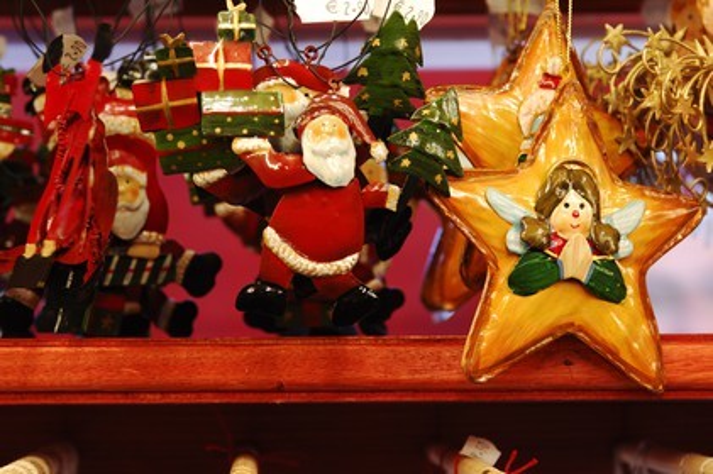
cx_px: 356
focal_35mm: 98
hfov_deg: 20.9
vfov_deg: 14.0
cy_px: 237
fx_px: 1929
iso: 100
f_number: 6.3
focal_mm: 65
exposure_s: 1/2.5
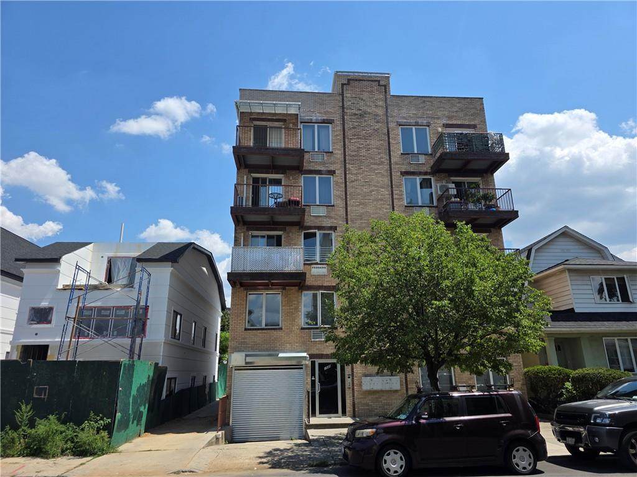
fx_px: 423
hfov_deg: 73.9
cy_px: 238
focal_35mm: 23
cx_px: 318
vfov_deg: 58.9
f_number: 1.7
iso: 80
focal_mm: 6.3
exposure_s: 1/6150
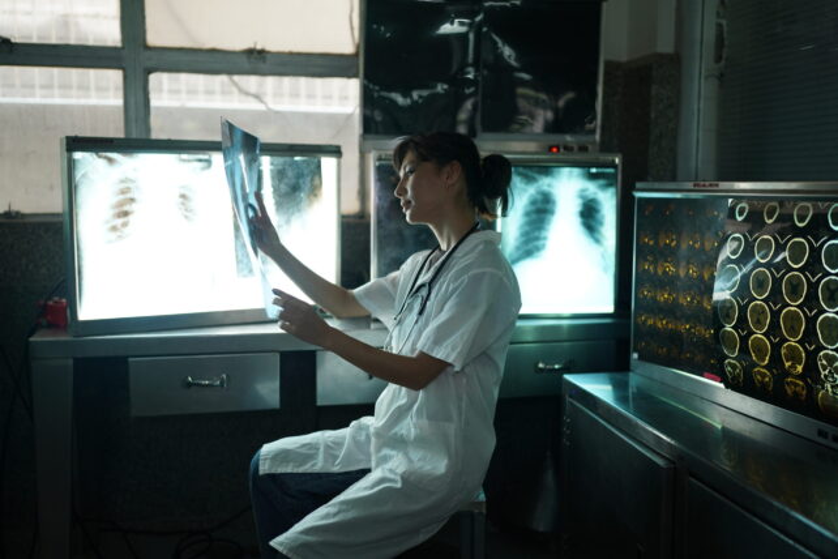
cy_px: 280
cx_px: 419
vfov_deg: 37.9
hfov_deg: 54.4
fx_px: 815
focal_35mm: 35
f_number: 1.4
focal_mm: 35
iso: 400
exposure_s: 1/160
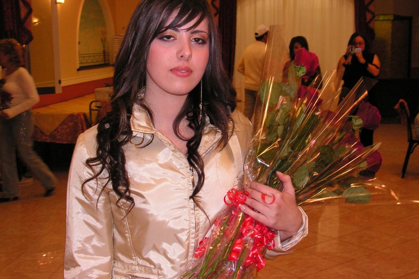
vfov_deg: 26.5
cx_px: 214
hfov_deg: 38.9
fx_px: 594
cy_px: 126
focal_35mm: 51
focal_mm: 8.1
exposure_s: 1/40
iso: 200
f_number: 3.2
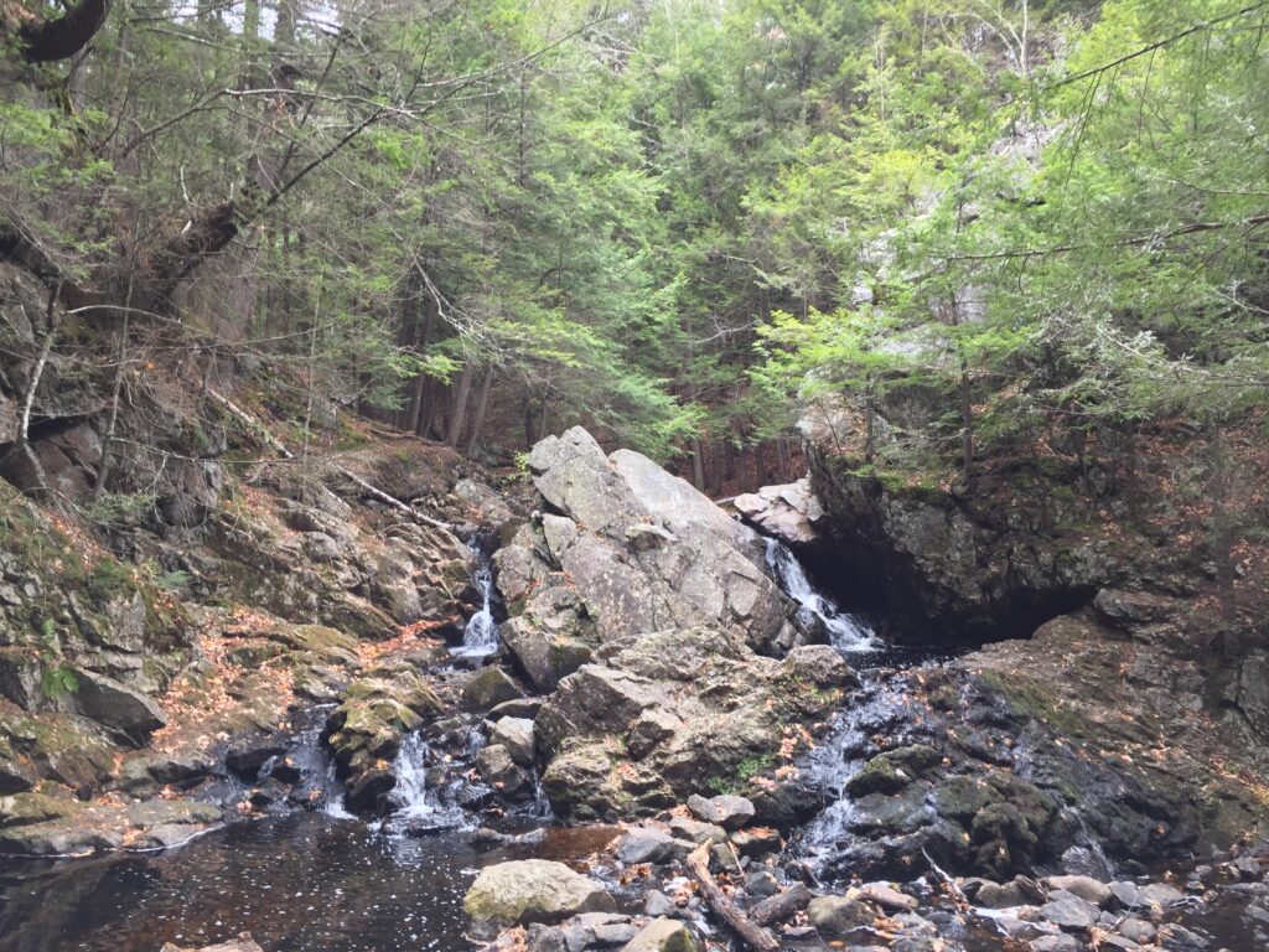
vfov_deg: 48.2
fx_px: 1063
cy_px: 476
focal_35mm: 29
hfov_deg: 61.7
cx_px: 634
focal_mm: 4.15
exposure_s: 1/30
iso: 40
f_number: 2.2
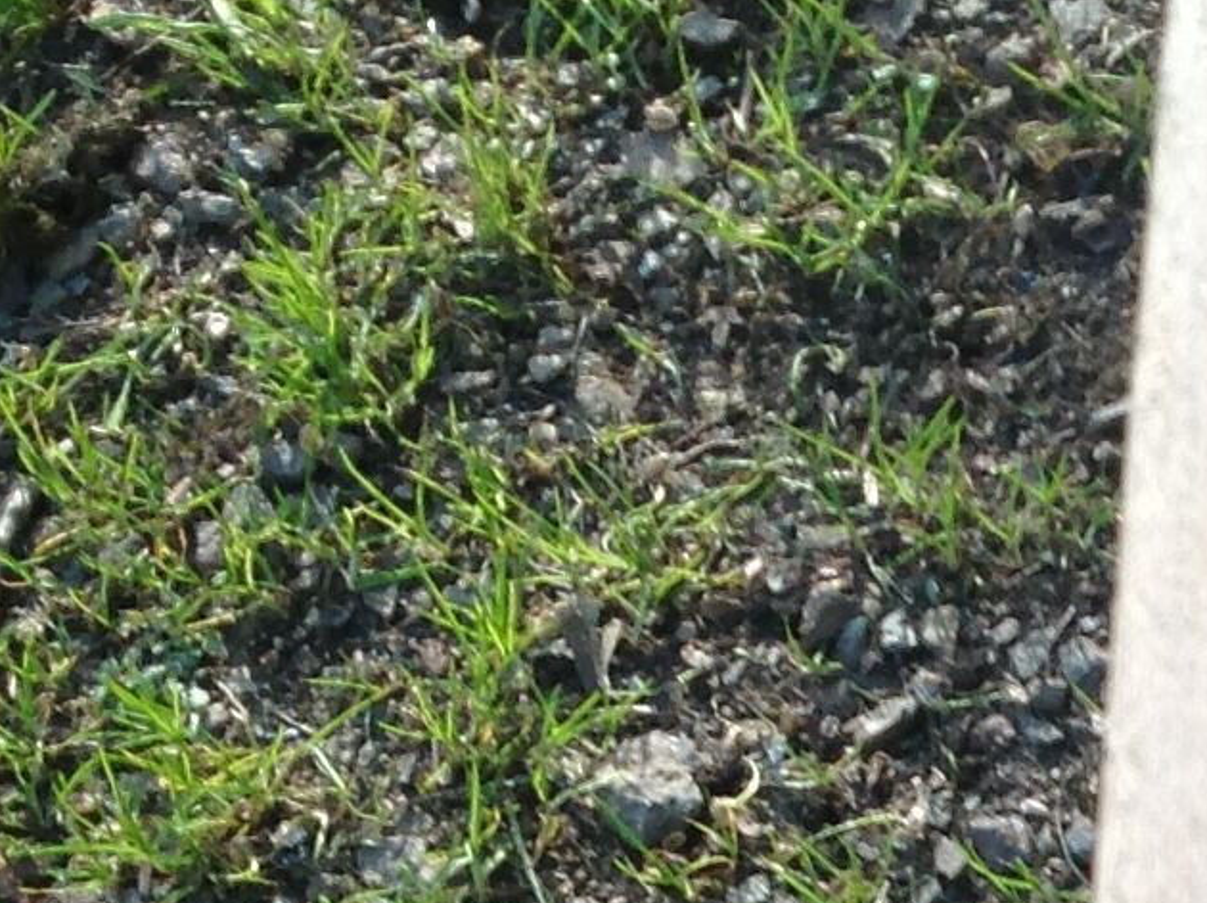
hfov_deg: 13.0
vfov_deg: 9.8
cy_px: 1607
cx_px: 1835
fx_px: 5015
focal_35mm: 144
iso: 50
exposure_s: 1/369
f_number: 2.4
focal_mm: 4.28
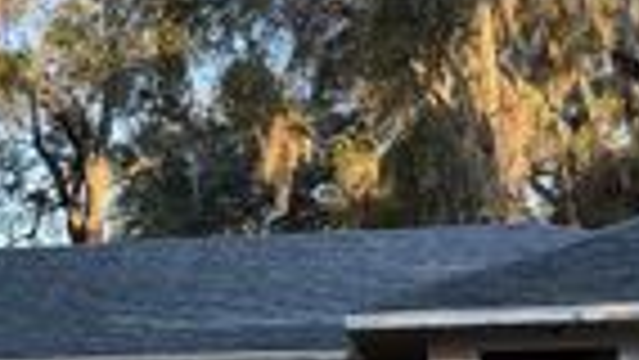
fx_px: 1559
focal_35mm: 92
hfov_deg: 22.4
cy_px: 281
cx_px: 27
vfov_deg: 13.1
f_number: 1.78
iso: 64
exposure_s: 1/273
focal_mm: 6.76
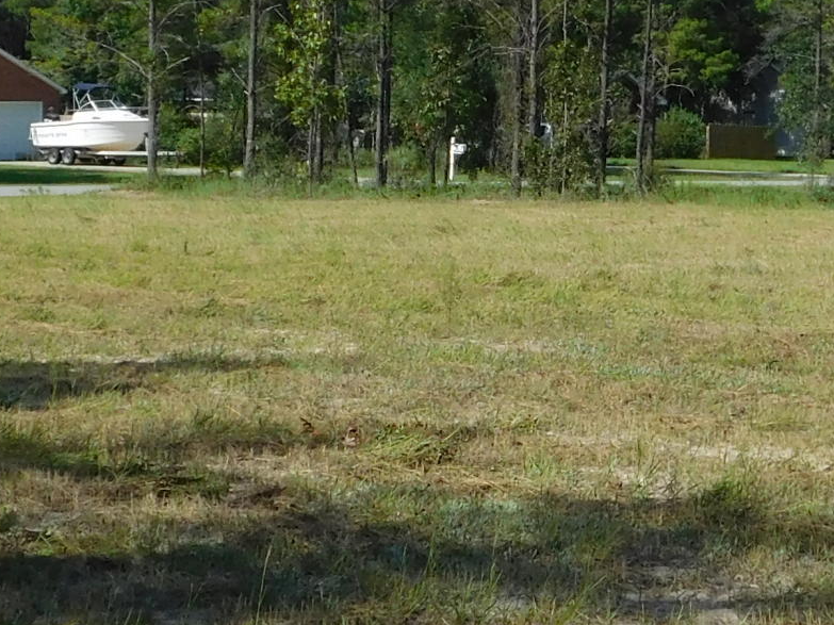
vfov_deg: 12.9
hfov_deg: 17.1
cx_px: 491
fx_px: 2770
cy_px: 325
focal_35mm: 115
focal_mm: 5.3
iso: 125
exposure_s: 1/400
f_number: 6.4
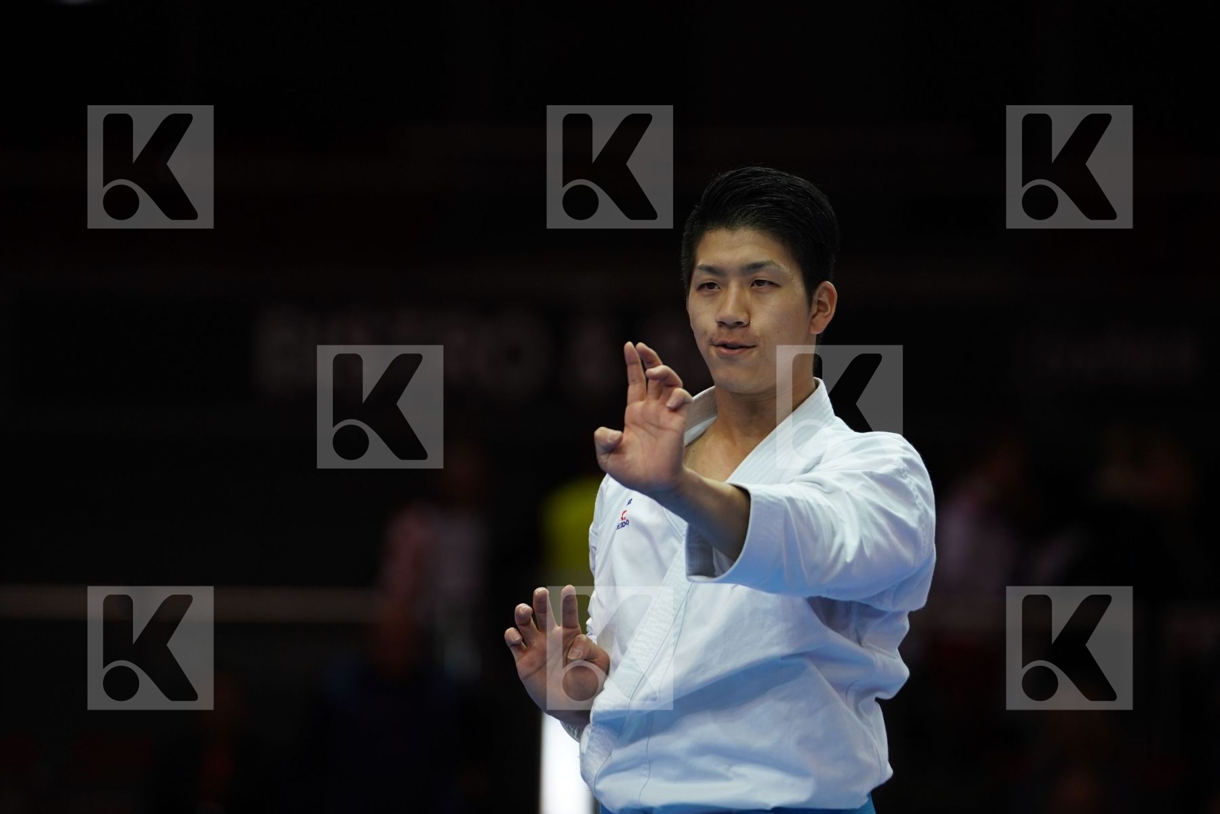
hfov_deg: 6.9
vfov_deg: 4.6
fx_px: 10166
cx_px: 610
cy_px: 407
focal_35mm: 300
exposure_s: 1/125
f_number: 2.8
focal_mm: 200
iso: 320
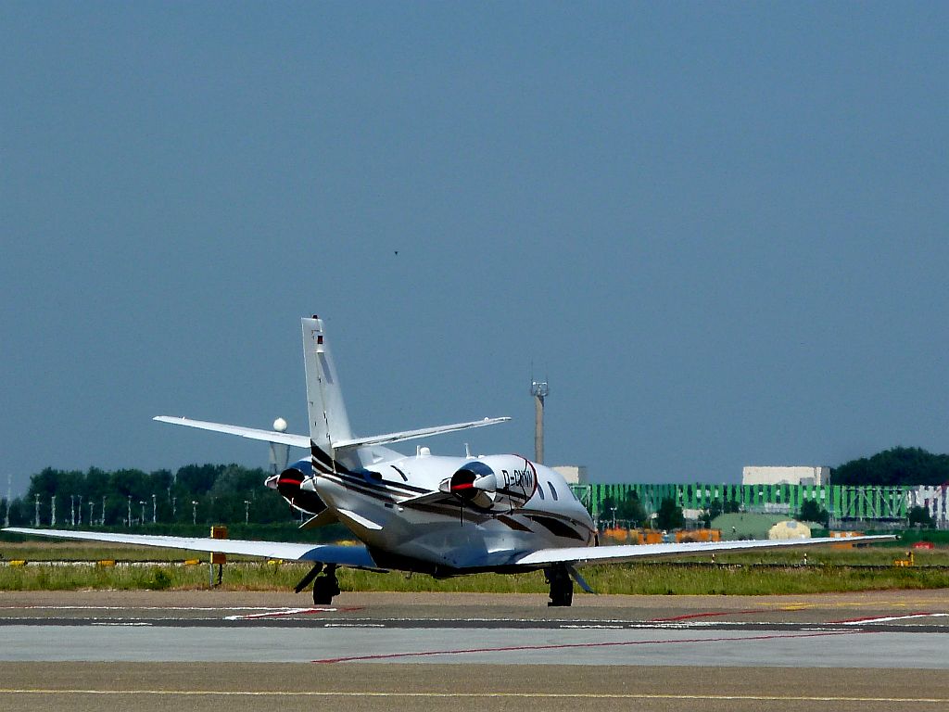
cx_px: 474
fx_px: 14119
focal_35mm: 515
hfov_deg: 3.8
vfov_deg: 2.9
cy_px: 356
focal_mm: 49.2
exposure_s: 1/500
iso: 80
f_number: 5.6
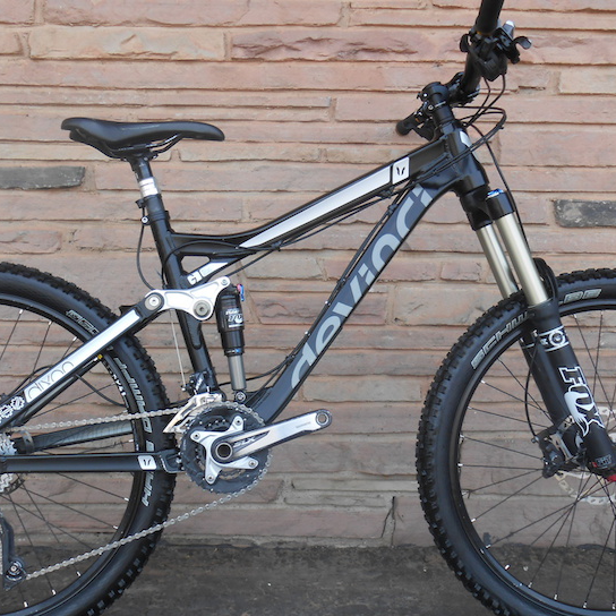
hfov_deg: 42.8
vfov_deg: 42.8
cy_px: 331
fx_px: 785
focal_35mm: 39
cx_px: 284
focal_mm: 5.3
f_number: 3.8
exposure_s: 1/100
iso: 80
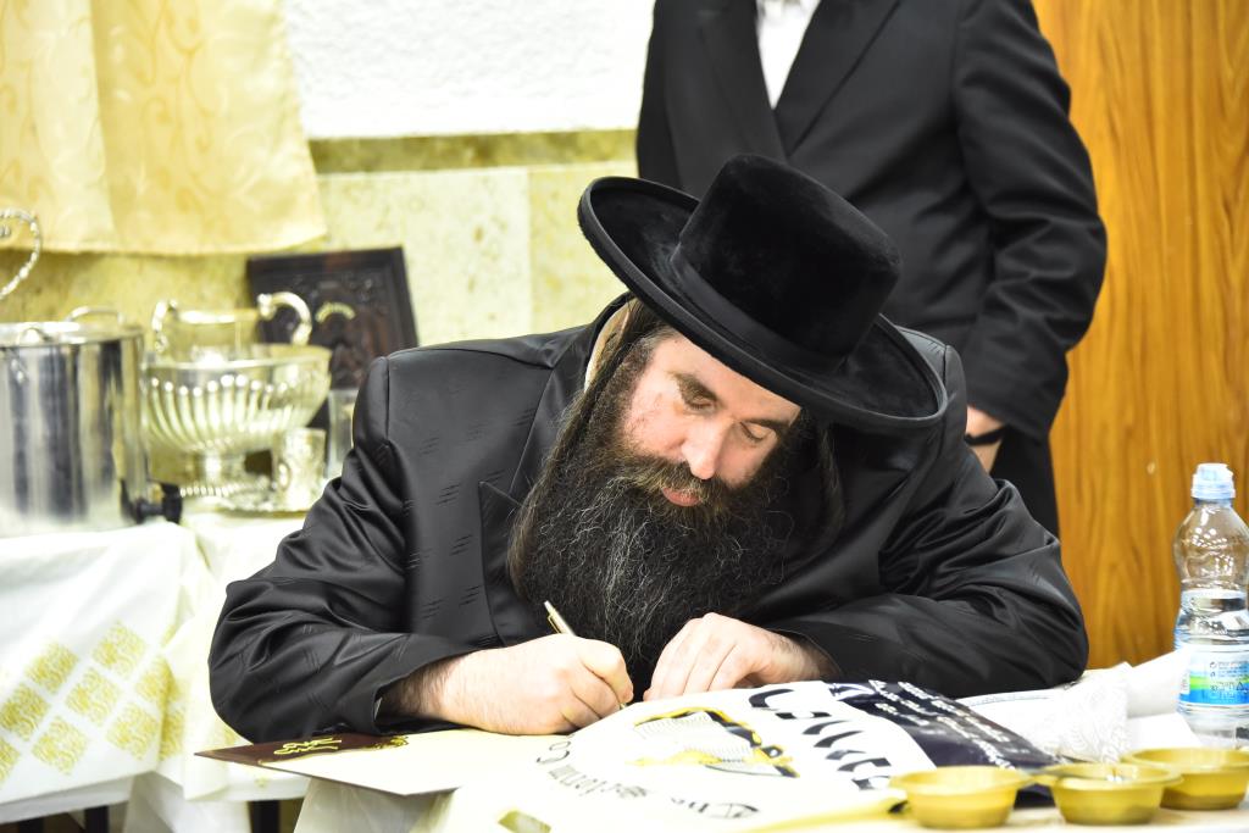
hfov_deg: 14.2
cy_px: 416
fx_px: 5031
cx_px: 624
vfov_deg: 9.5
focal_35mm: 145
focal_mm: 145
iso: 4000
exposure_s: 1/80
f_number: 5.6
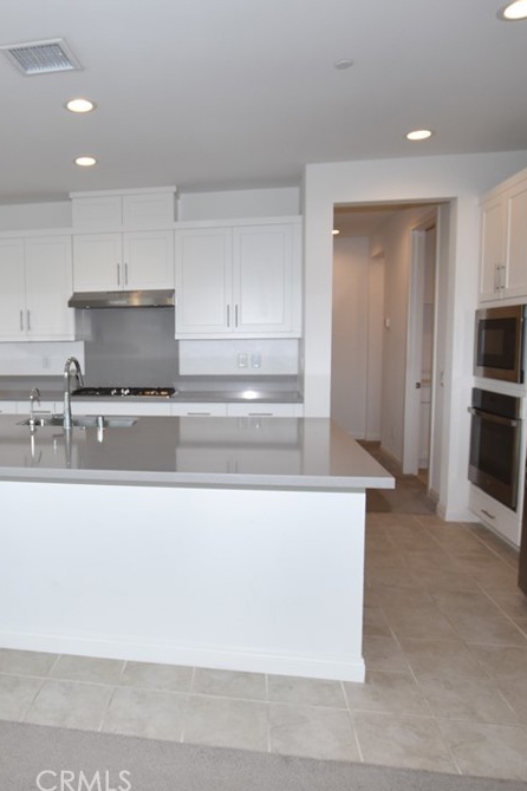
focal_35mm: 26
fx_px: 580
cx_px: 118
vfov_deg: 68.6
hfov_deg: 46.7
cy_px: 395
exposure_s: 1/125
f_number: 5.6
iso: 400
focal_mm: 11.5
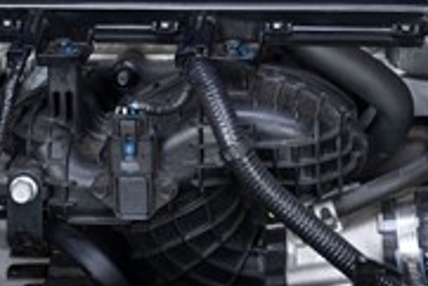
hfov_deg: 11.3
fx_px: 2165
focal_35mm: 182
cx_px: 310
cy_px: -78
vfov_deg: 7.5
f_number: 3.2
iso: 200
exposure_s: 1/100
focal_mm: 55
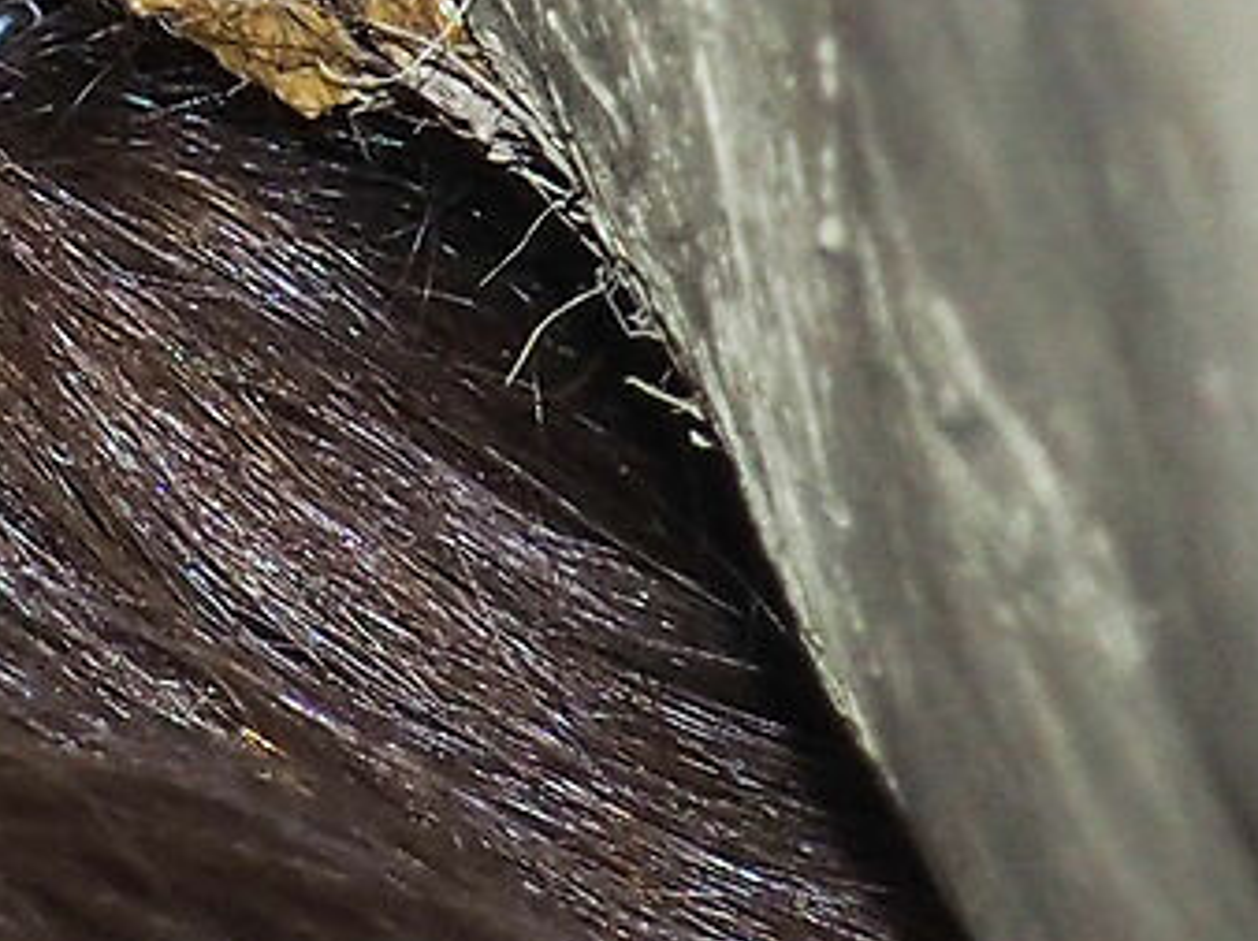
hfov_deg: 4.2
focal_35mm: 469
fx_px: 17032
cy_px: -1488
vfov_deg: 3.1
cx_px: -1407
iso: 640
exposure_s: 1/60
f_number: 5
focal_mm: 33
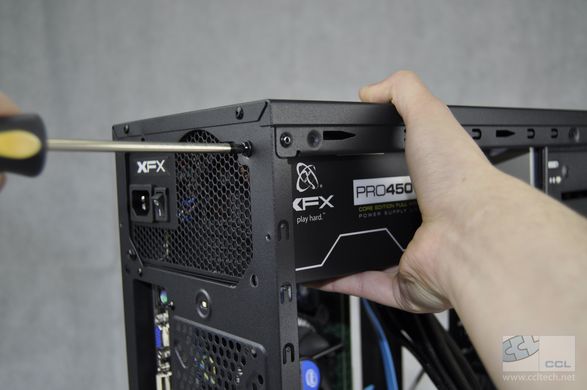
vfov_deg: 34.1
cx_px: 294
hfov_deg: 49.6
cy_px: 195
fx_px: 635
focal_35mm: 39
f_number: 4
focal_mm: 26
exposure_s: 1/125
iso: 220
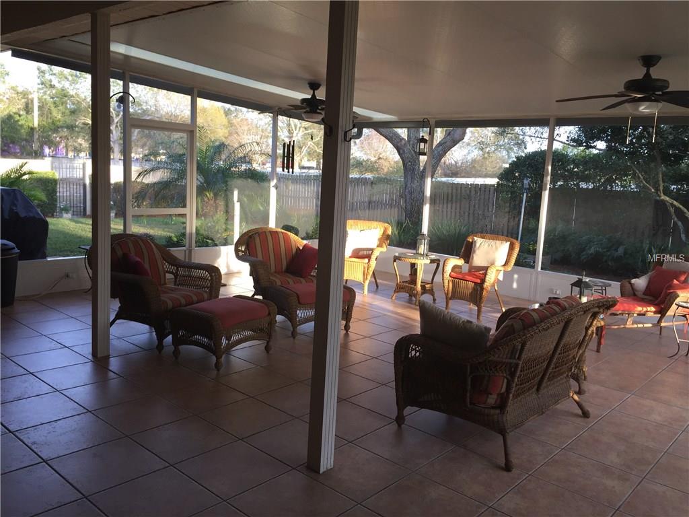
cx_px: 344
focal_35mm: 29
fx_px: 577
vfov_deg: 48.2
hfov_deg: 61.7
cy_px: 258
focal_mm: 4.15
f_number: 2.2
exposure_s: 1/120
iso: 40
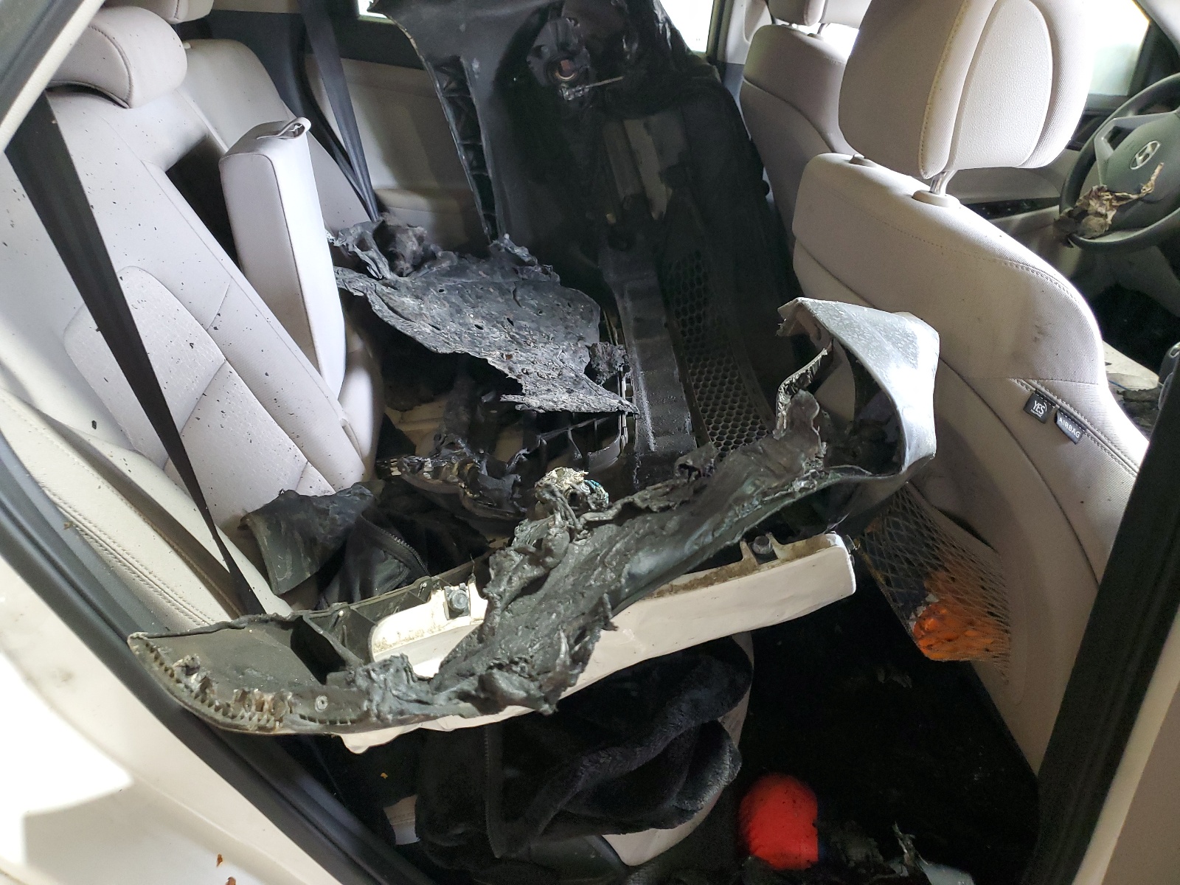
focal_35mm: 26
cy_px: 442
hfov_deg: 67.3
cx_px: 590
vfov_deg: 53.1
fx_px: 886
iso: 299
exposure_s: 1/60.2
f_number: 1.5
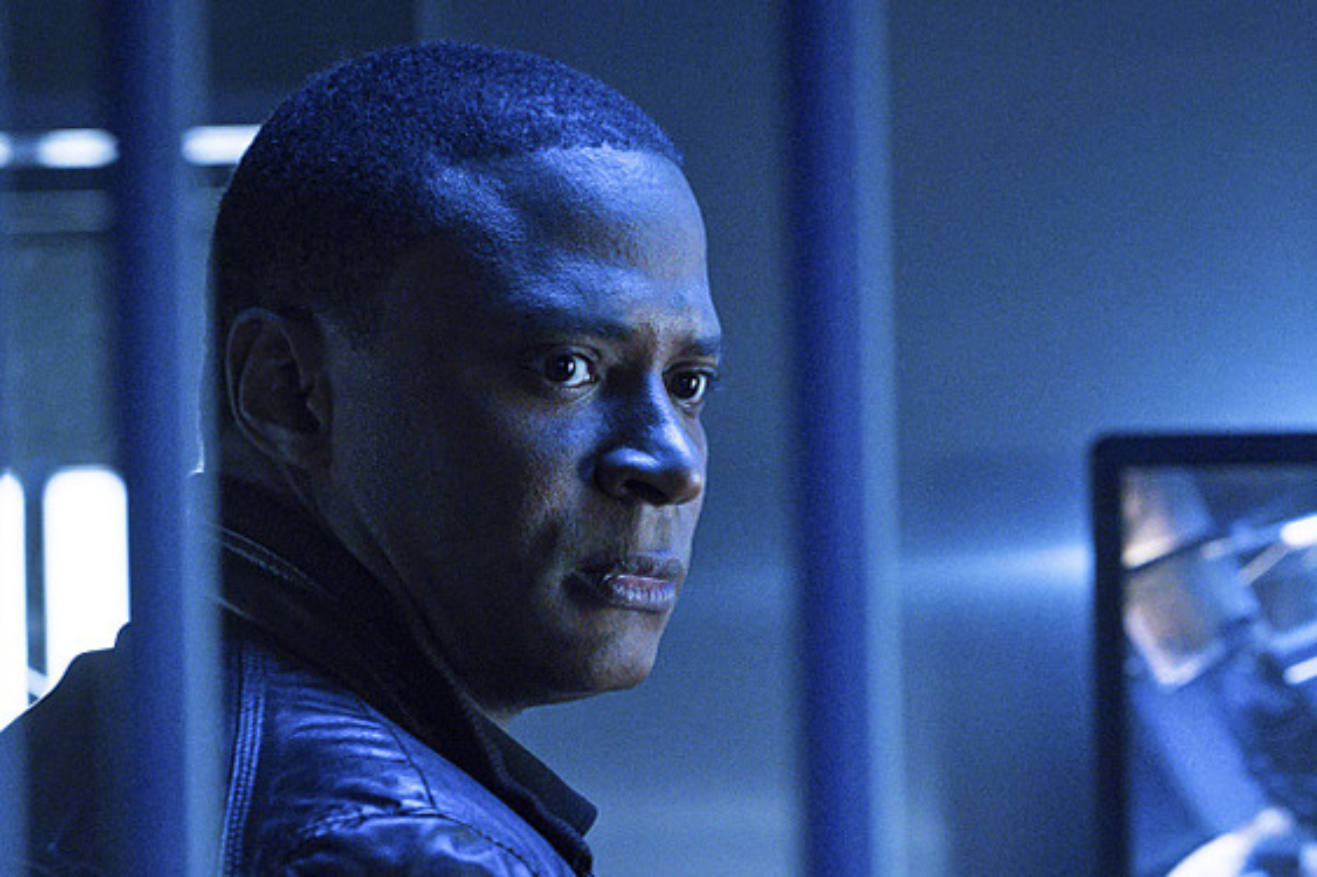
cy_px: 571
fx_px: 10130
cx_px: 744
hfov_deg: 7.4
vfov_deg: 5.0
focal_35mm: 277
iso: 16000
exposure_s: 1/100
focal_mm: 200
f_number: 5.6
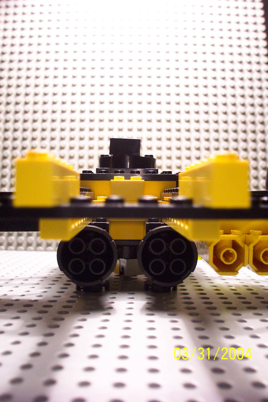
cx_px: 134
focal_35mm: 35
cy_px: 201
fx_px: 391
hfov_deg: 37.9
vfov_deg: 54.4
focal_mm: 7.5
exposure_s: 1/30
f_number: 2.8
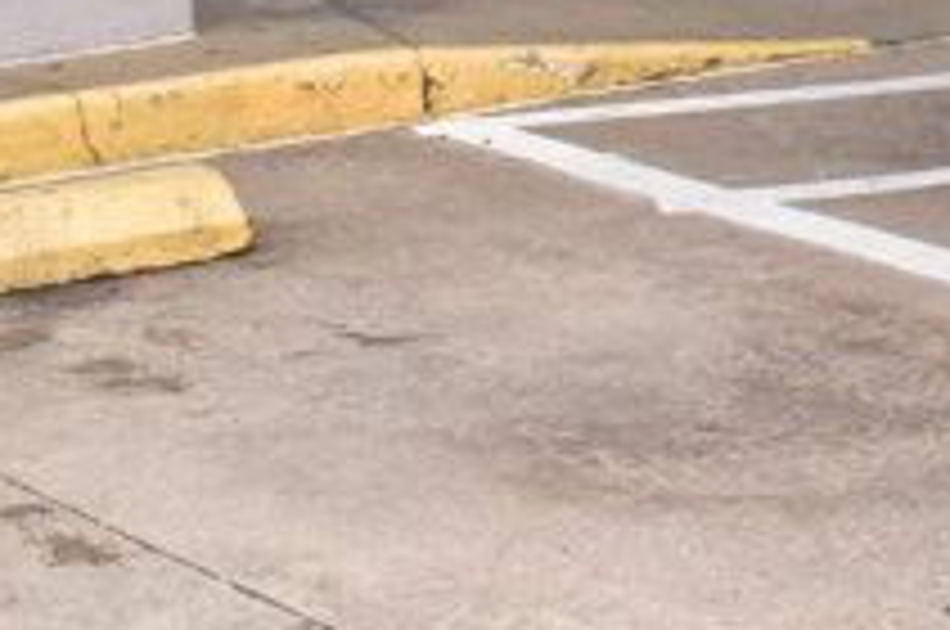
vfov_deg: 7.5
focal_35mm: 175
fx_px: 4611
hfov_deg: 10.9
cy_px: -706
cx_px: 1787
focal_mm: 24
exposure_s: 1/160
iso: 400
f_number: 9
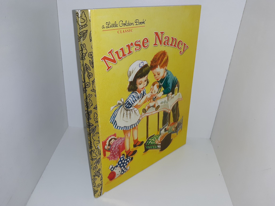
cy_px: 103
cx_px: 138
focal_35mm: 28
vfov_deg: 49.7
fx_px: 222
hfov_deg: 63.4
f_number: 1.7
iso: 40
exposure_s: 1/203
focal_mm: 3.7
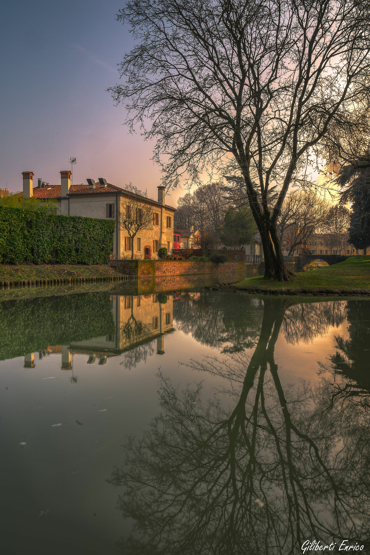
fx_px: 370
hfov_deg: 53.1
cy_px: 278
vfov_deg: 73.7
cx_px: 185
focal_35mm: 24
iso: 100
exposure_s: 1/40
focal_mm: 24
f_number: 14
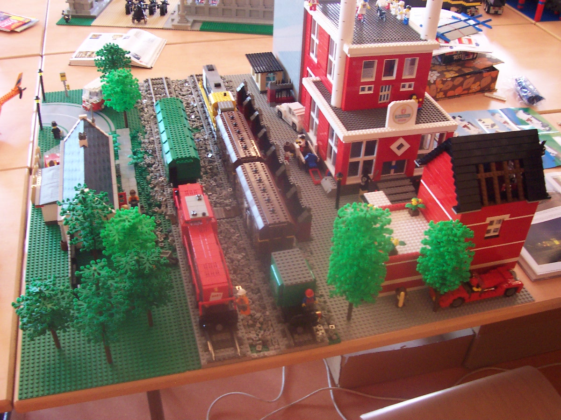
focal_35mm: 37
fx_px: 600
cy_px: 210
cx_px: 280
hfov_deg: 50.1
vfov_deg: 38.7
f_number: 2.8
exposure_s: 1/20
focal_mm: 5.6
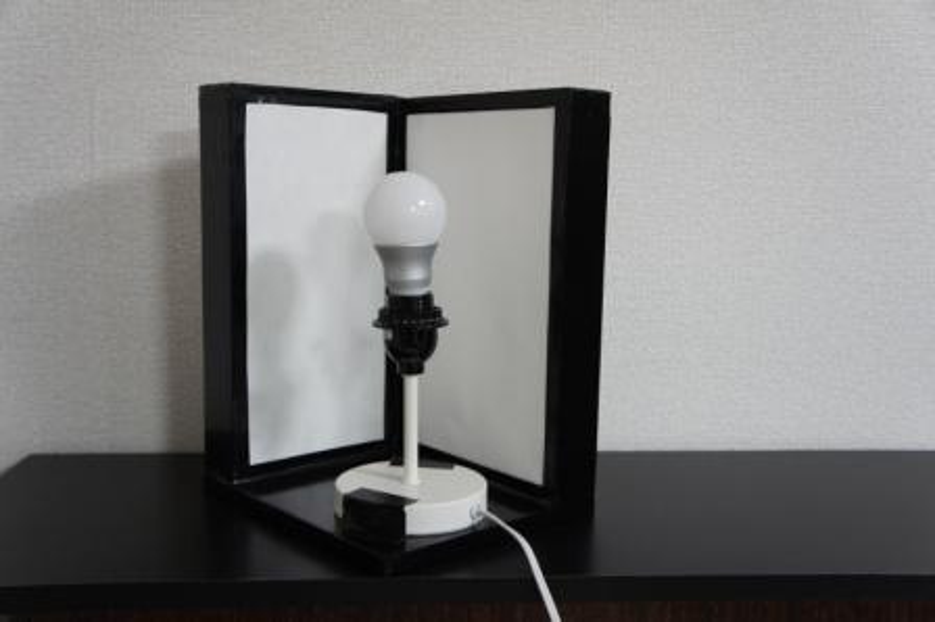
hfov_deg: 51.3
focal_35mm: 38
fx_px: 973
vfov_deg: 35.4
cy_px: 311
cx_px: 468
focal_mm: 25
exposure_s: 1/40
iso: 800
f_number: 4
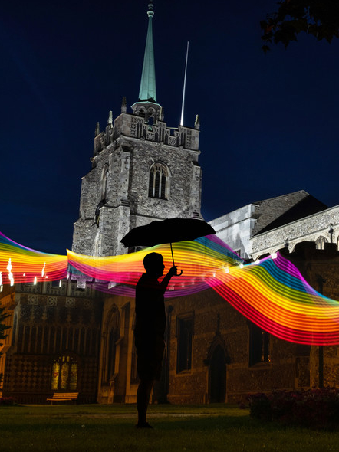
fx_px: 745
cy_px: 209
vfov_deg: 33.8
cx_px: 282
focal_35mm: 57
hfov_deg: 25.1
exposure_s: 12
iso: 200
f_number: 16
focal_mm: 23
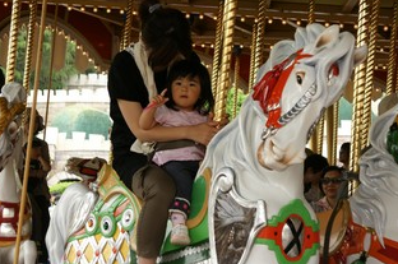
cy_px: 101
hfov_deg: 20.2
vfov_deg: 13.5
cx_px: 190
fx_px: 1115
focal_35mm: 101
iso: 200
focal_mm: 50
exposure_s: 1/160
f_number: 5
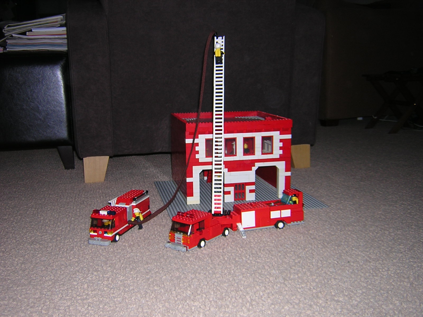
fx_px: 440
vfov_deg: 39.7
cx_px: 212
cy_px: 158
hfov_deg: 51.4
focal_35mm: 36
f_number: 2.6
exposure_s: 1/60.1
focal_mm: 4.7
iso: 100
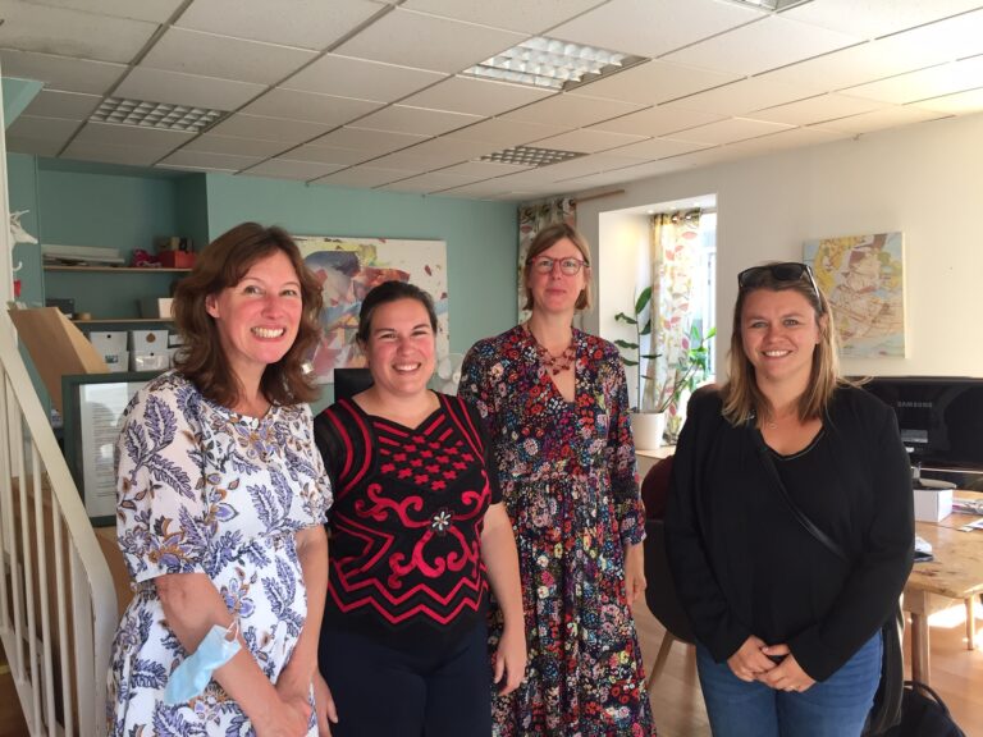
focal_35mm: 29
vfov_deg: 48.2
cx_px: 492
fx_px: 824
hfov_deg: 61.7
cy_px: 368
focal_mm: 4.15
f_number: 2.2
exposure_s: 1/33
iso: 32
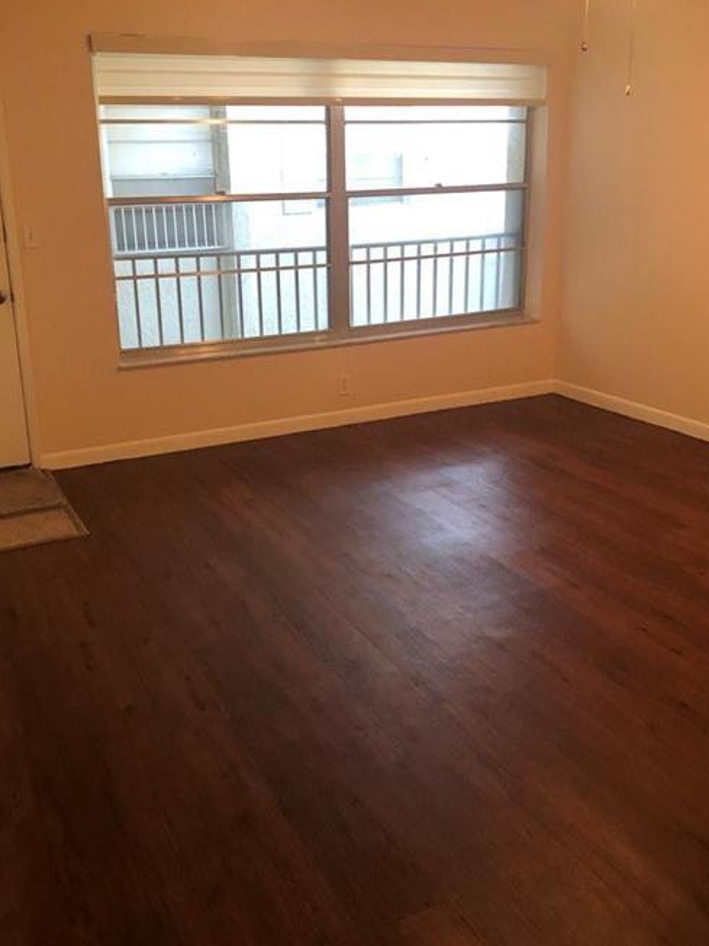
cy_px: 437
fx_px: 901
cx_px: 323
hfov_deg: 42.9
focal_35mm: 33
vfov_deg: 55.3
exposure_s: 1/15
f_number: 1.8
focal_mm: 4
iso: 100
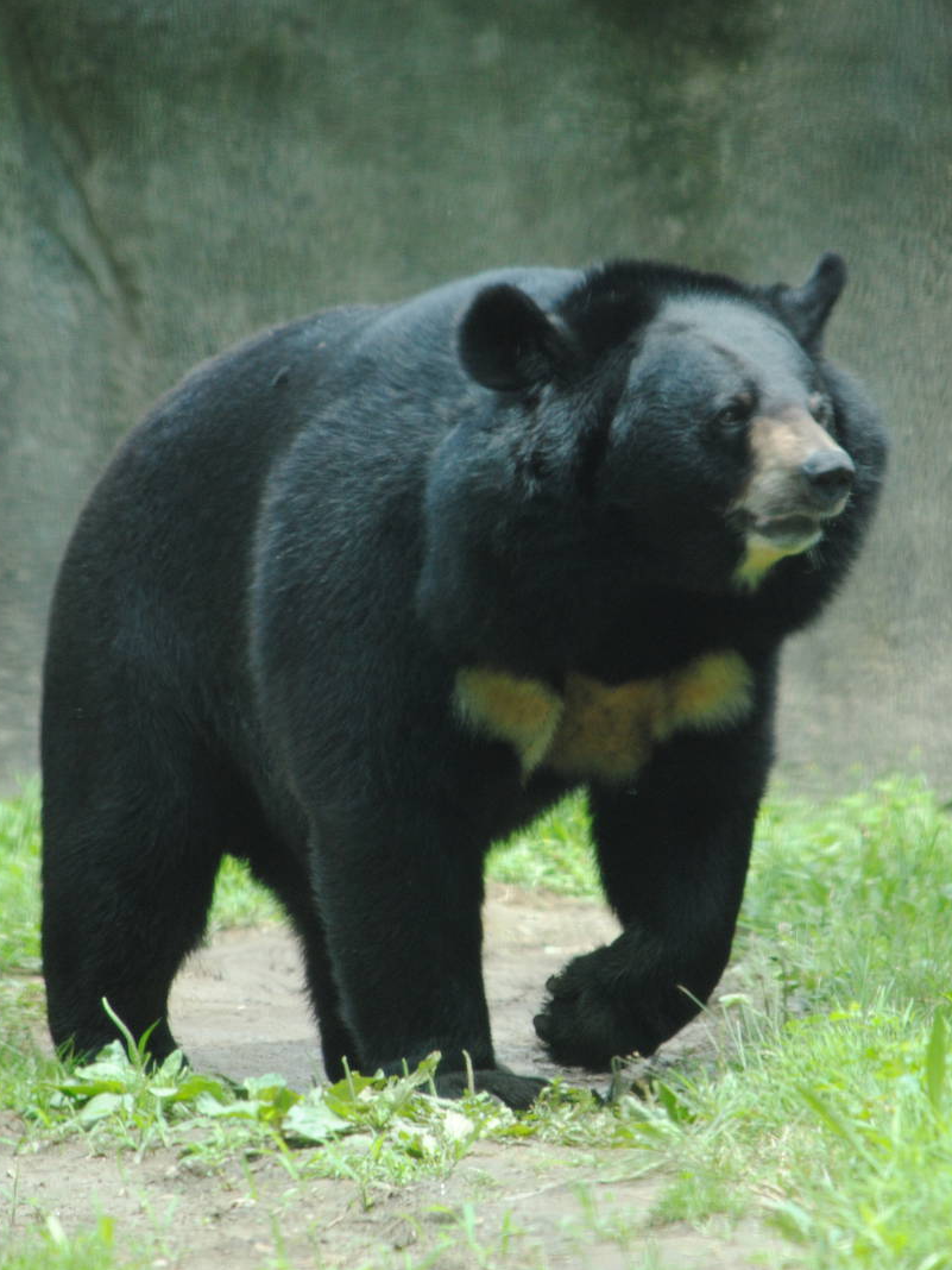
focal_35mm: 519
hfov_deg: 2.9
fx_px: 19031
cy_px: 636
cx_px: 611
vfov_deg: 3.8
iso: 400
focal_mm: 240
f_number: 5.3
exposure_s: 1/320
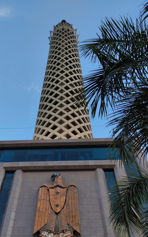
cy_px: 125
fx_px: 187
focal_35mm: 29
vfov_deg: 64.6
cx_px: 60
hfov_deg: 43.0
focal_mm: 5.43
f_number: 1.89
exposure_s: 1/100
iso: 111
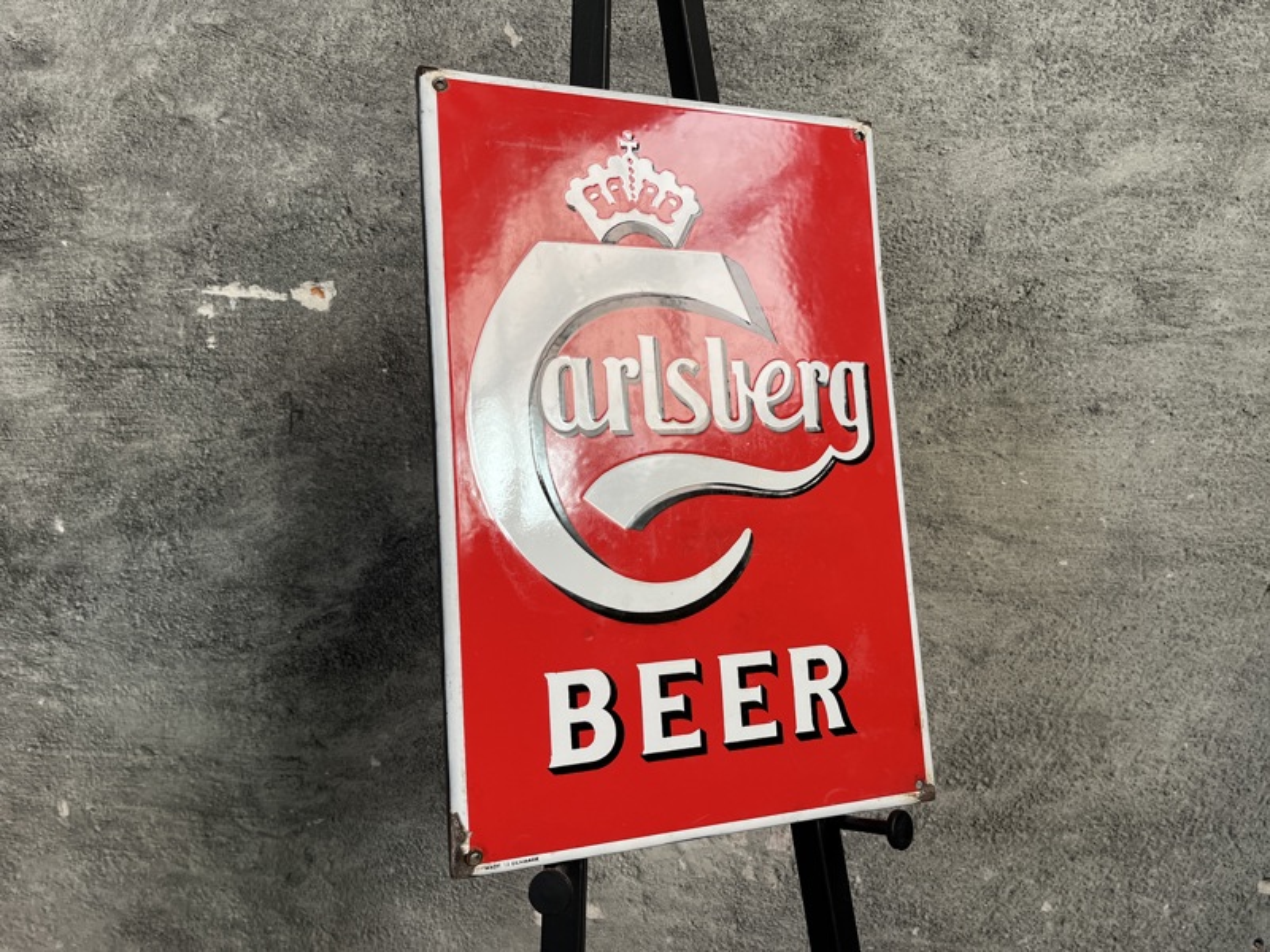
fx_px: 954
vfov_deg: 53.1
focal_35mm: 26
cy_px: 476
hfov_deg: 67.3
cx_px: 635
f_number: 1.6
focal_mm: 5.1
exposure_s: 1/121
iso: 80
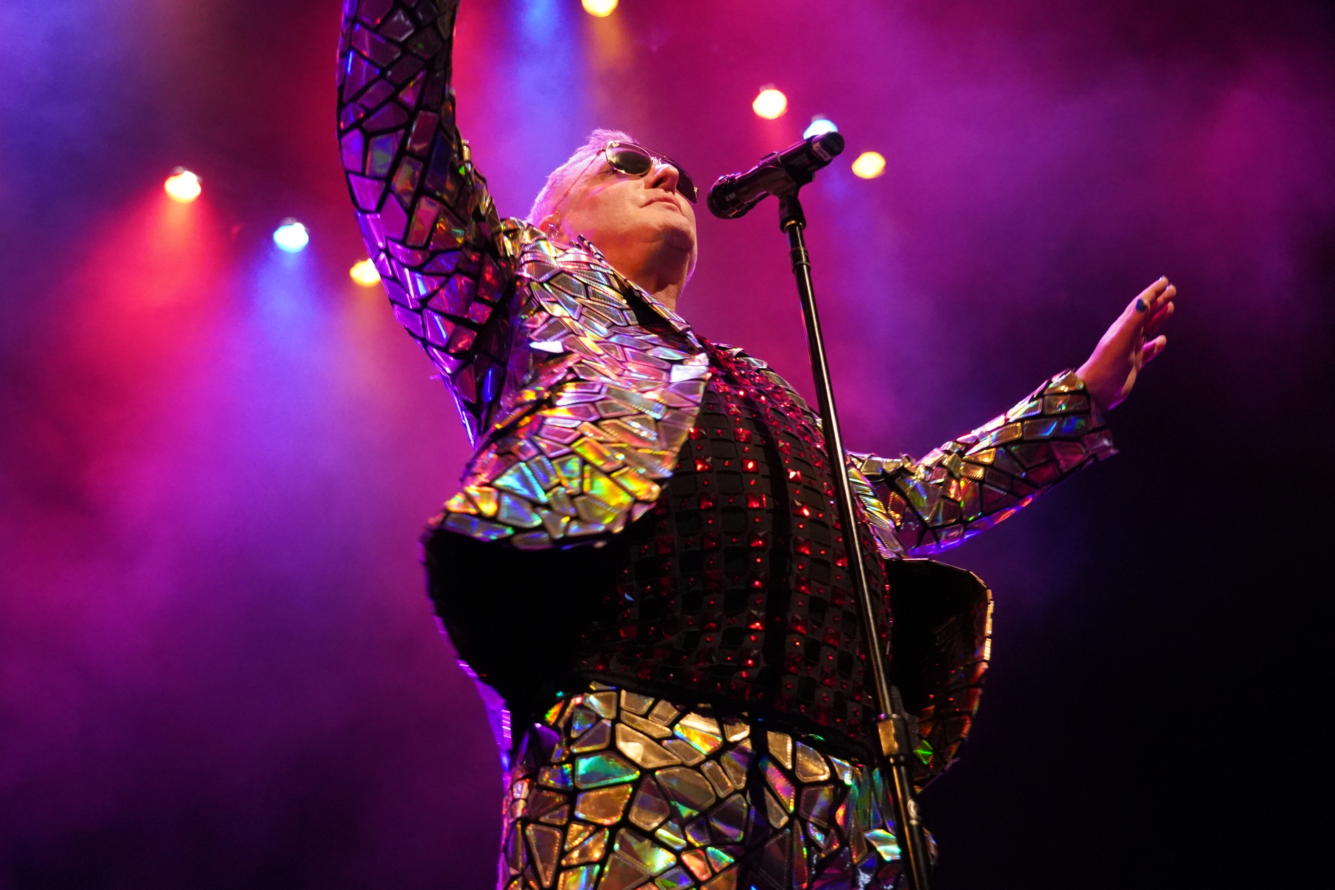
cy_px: 463
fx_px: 1743
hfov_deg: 41.9
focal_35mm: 47
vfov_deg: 28.6
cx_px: 651
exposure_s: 1/160
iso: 12800
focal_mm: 39
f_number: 4
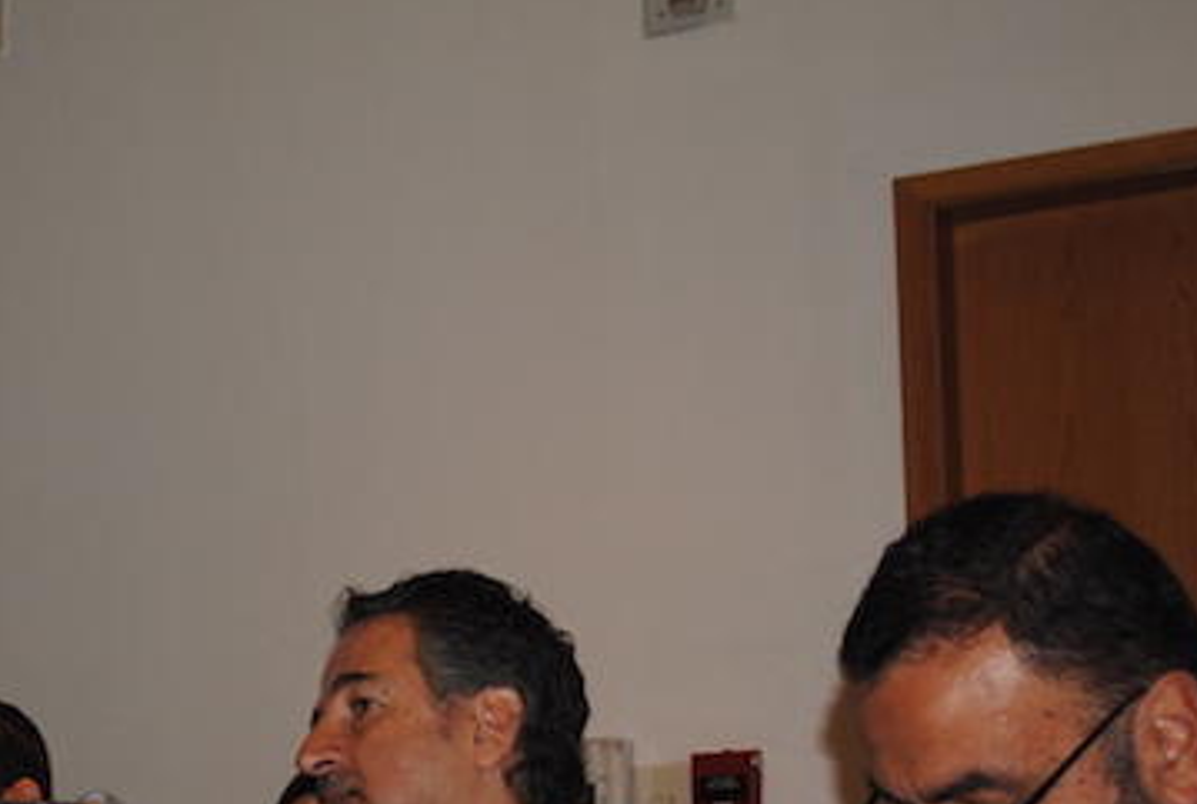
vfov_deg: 17.8
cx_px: 200
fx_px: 2532
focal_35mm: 76
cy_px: 717
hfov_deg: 26.0
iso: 200
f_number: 4.2
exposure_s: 1/60
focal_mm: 26
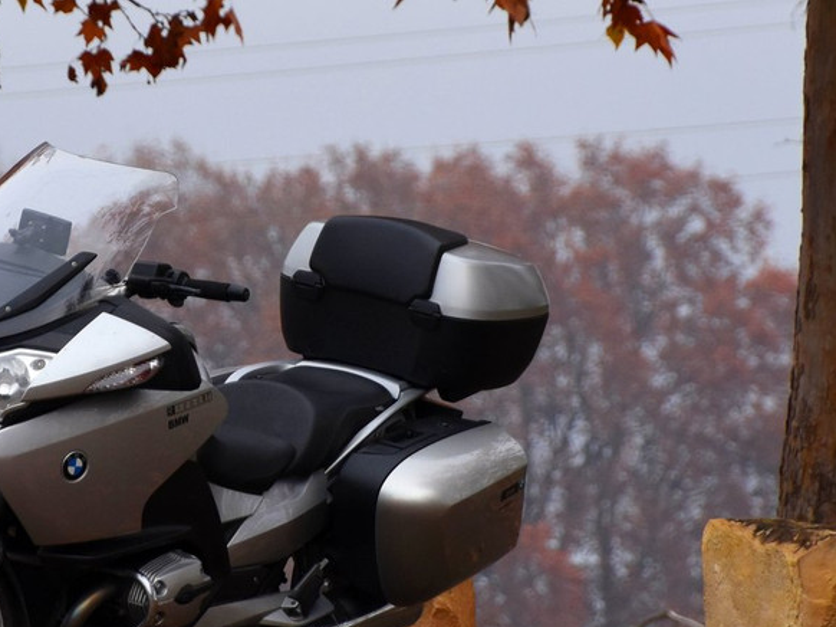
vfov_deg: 2.9
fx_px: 12577
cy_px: 334
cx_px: 154
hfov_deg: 3.8
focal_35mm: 521
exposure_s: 1/1250
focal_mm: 175
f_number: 6
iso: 640
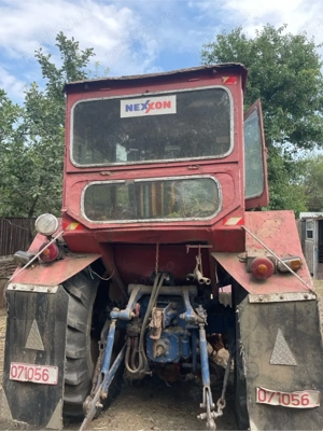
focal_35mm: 26
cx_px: 162
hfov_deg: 53.1
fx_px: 323
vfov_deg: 67.3
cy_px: 216
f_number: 1.6
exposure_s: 1/567
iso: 32
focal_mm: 4.2
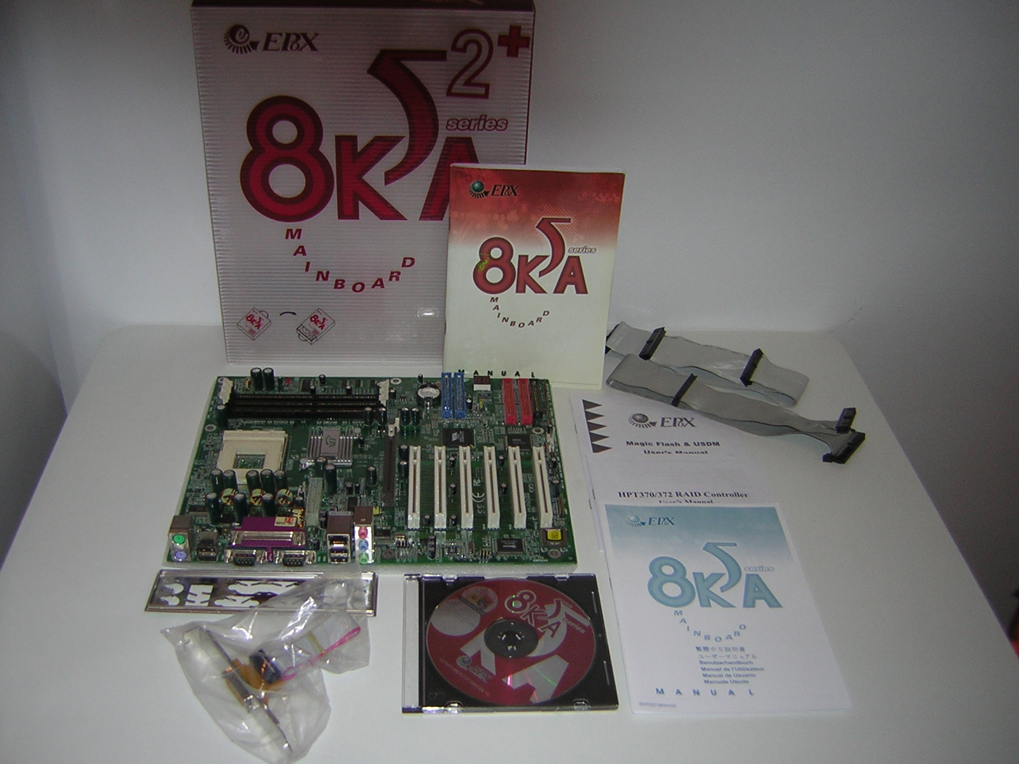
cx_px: 510
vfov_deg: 39.7
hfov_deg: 51.4
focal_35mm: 36
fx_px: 1060
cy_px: 382
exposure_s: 1/60.1
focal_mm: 4.7
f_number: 2.6
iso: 50
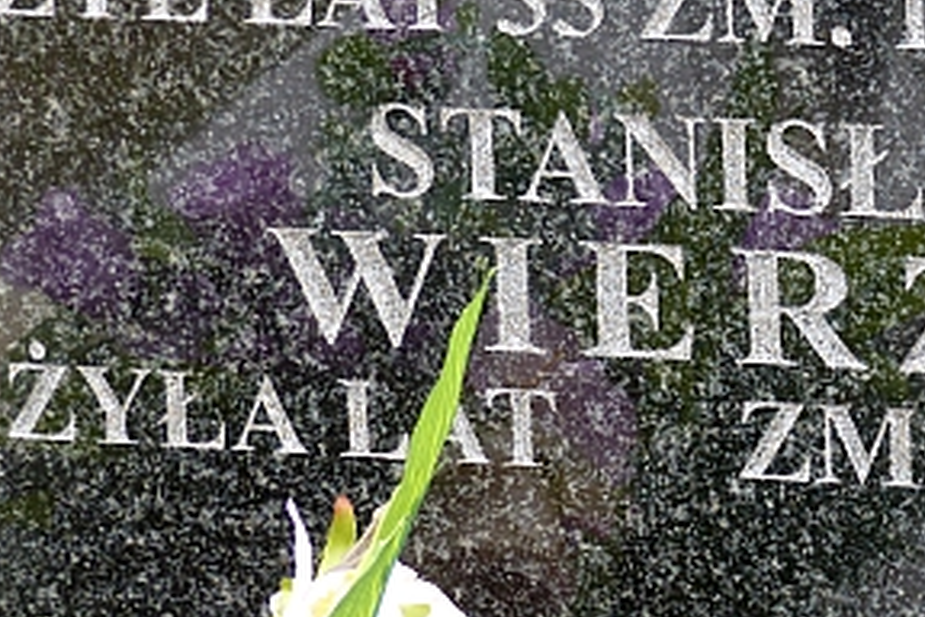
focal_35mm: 259
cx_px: 861
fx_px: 6654
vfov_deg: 5.3
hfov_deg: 7.9
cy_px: 129
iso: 100
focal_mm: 20.1
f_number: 3.2
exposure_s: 1/125
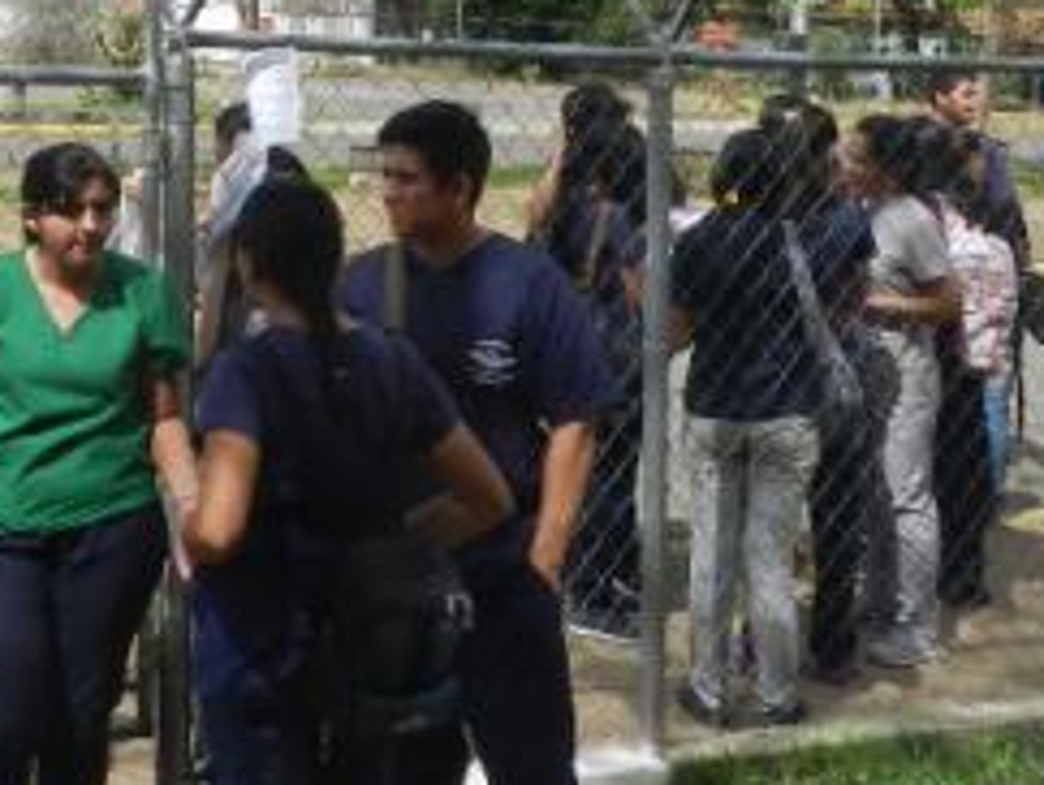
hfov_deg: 24.8
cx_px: 73
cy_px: -73
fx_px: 2294
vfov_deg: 18.7
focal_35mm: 76
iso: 160
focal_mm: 4
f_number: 4.5
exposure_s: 1/800
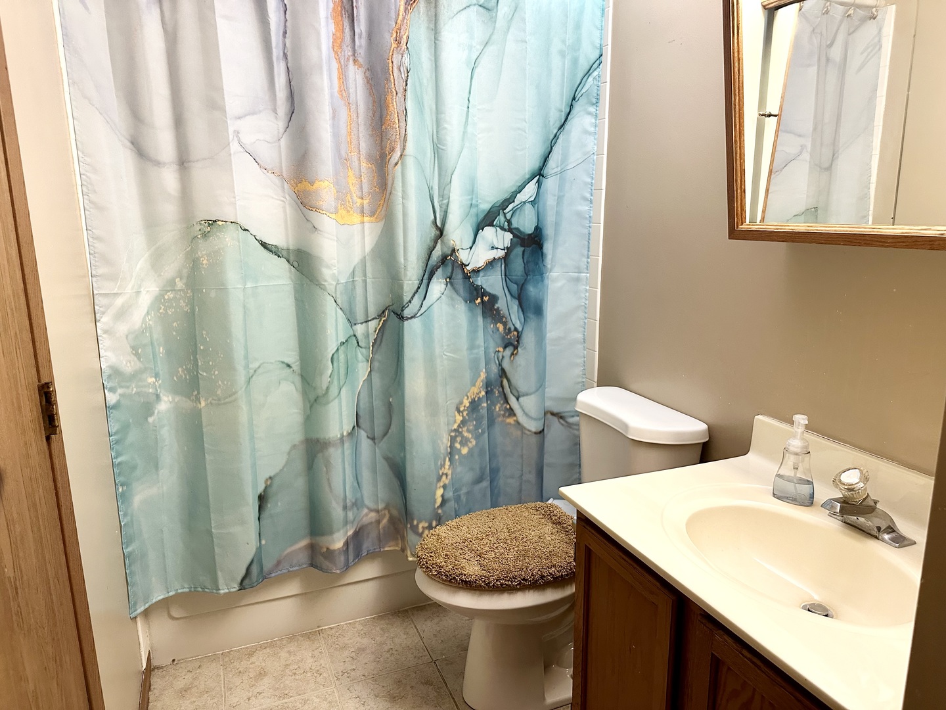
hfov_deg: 71.6
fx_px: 656
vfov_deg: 56.8
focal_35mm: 24
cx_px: 473
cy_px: 355
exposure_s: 1/60
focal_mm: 6.86
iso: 400
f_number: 1.78
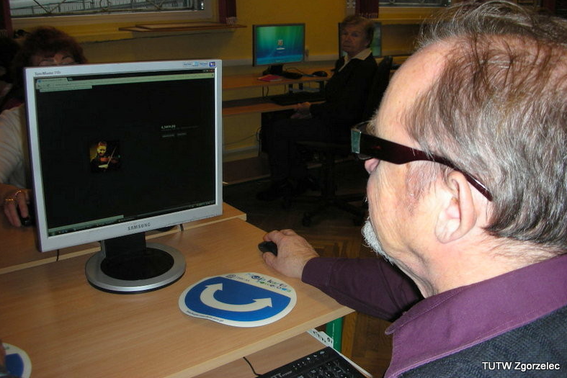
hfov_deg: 51.9
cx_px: 286
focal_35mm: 37
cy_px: 168
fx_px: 583
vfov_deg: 35.9
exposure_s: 1/60.1
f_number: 3
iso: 50
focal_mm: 5.8
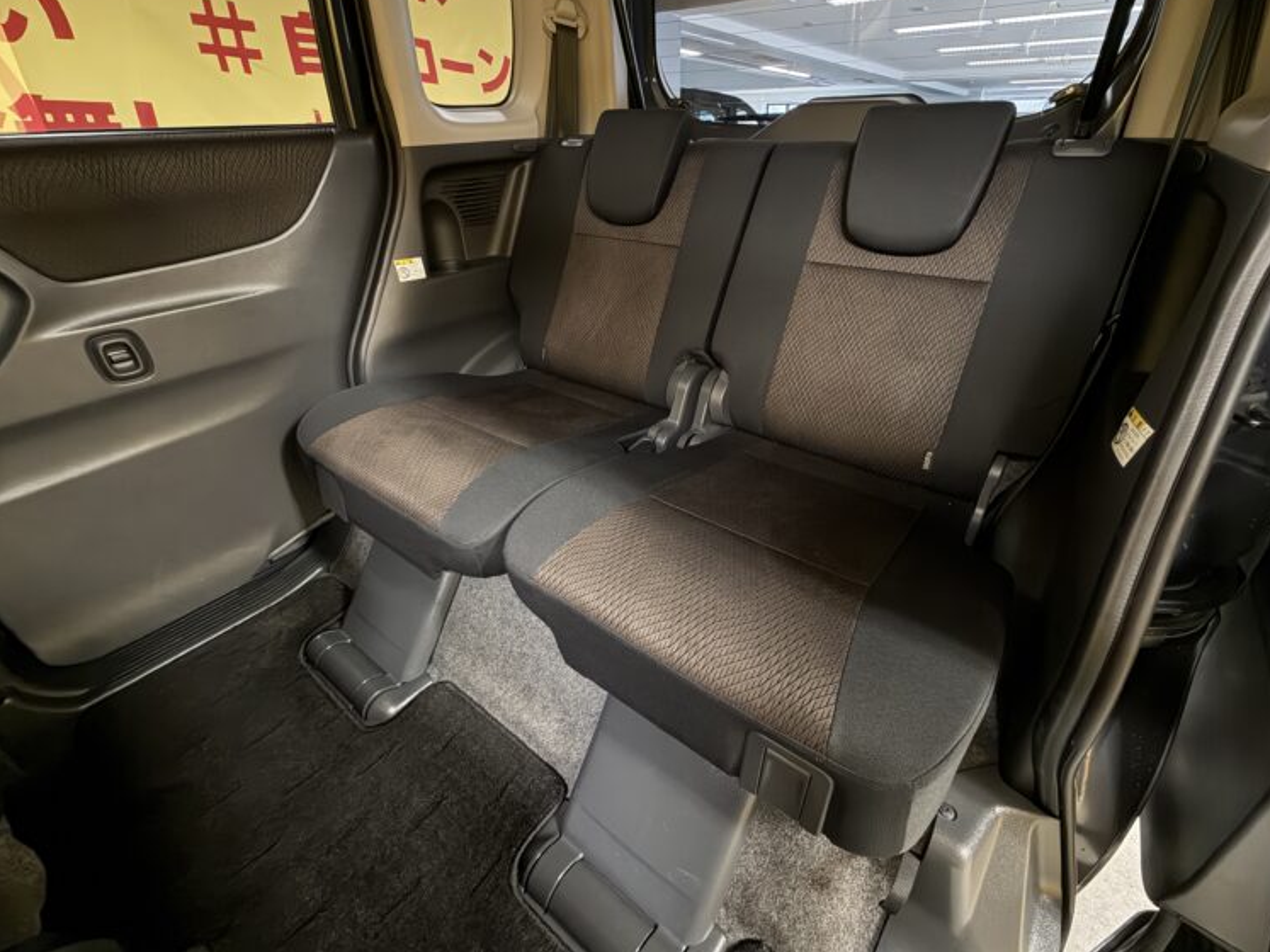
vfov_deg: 81.7
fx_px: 550
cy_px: 457
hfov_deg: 98.0
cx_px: 677
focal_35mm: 15
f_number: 2.2
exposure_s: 1/13
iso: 640
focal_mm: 2.22
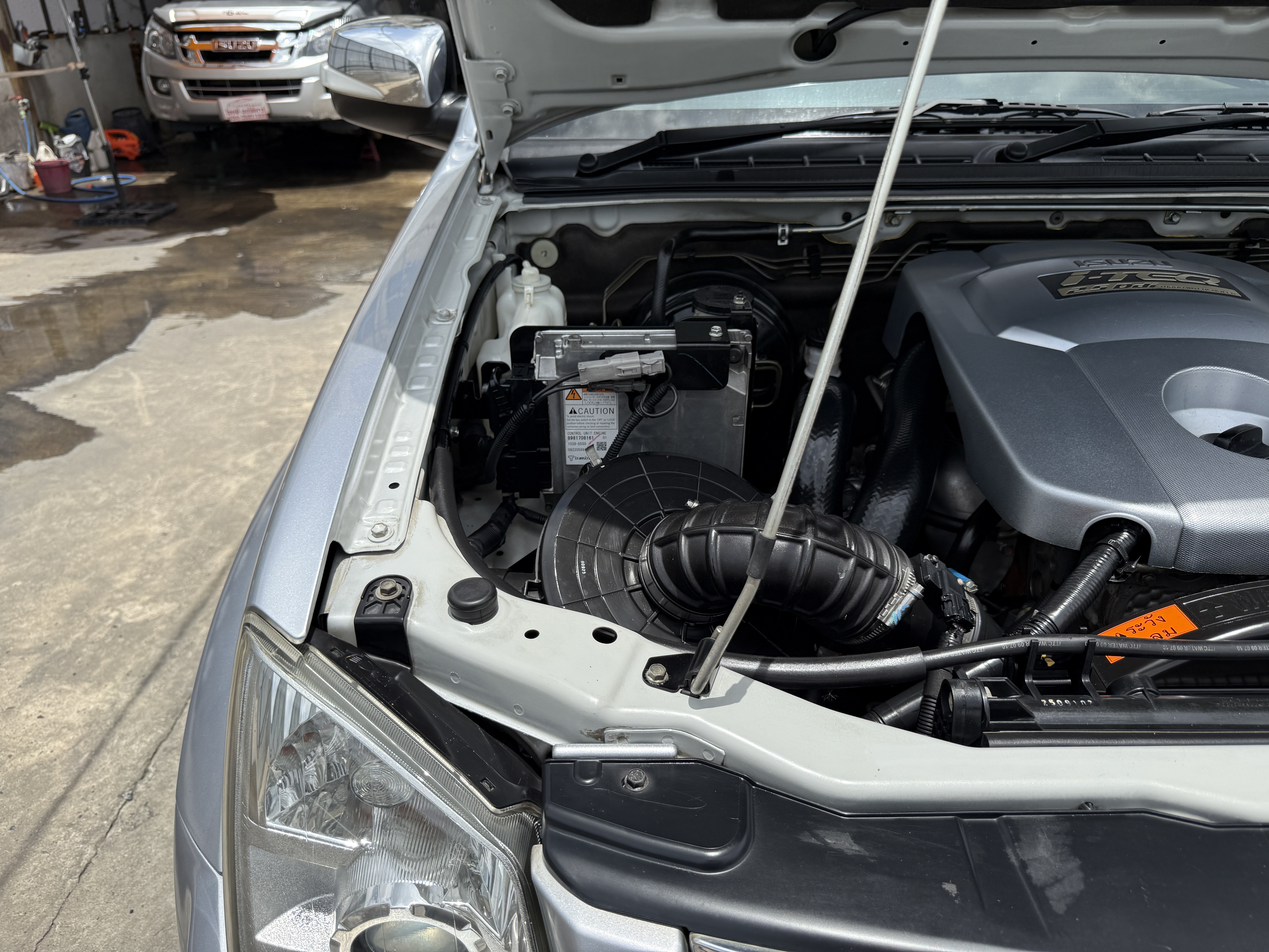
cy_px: 476
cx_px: 634
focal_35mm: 24
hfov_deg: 71.6
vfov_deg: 56.8
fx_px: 880
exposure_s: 1/4167
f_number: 1.78
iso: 80
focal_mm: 6.76
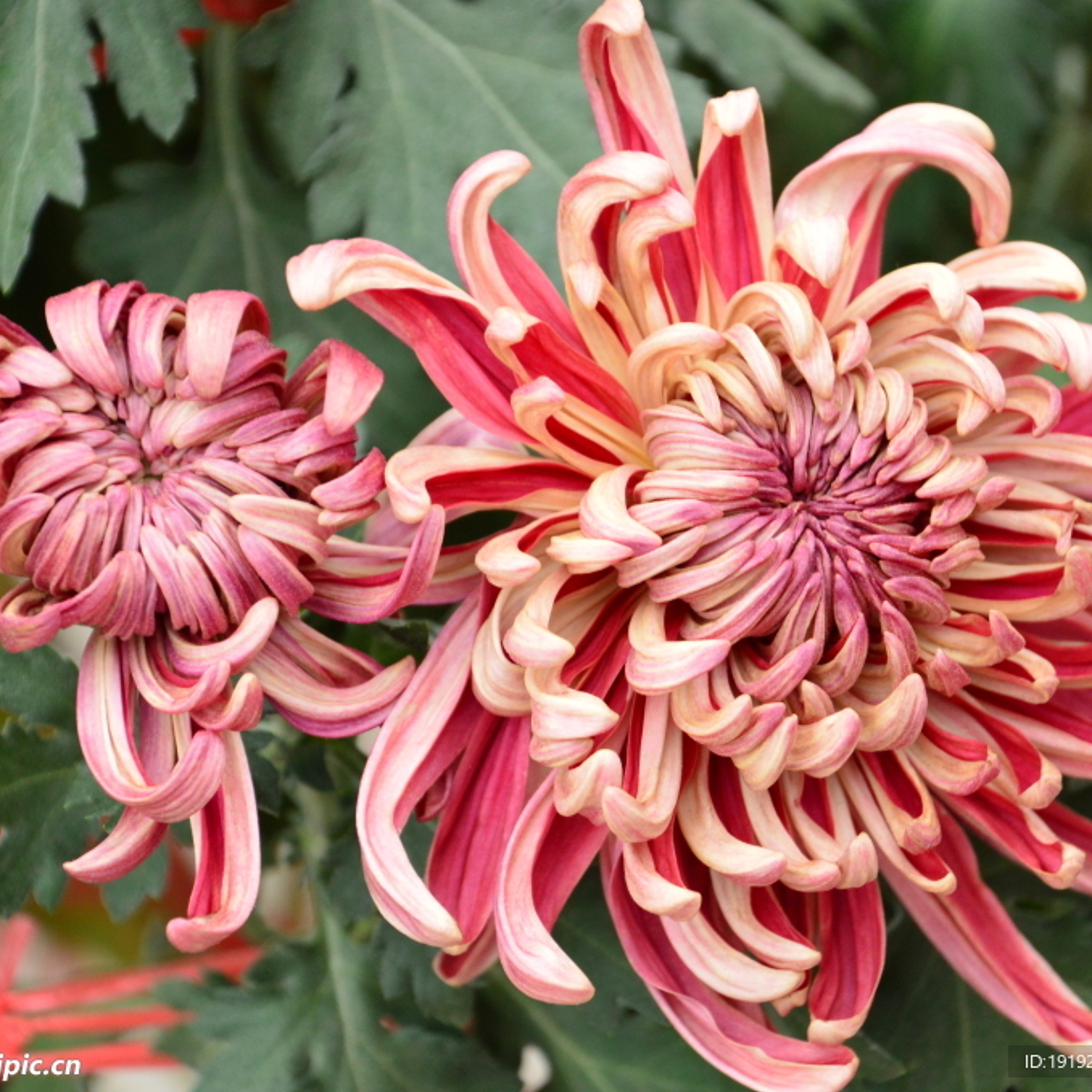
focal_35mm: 337
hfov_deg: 5.2
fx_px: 12015
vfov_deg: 5.2
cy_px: 545
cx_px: 565
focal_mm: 175
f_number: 6
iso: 1000
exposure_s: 1/250
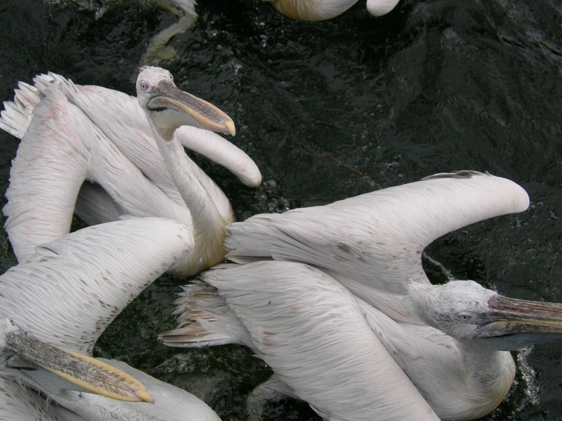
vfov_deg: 33.6
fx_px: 698
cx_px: 265
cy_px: 205
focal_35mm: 43
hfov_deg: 43.8
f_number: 2.8
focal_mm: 8
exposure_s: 1/550
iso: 64
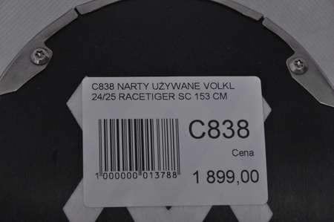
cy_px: 111
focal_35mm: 158
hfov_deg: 13.1
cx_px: 167
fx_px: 1460
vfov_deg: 8.7
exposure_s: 1/125
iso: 3200
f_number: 9.5
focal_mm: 105
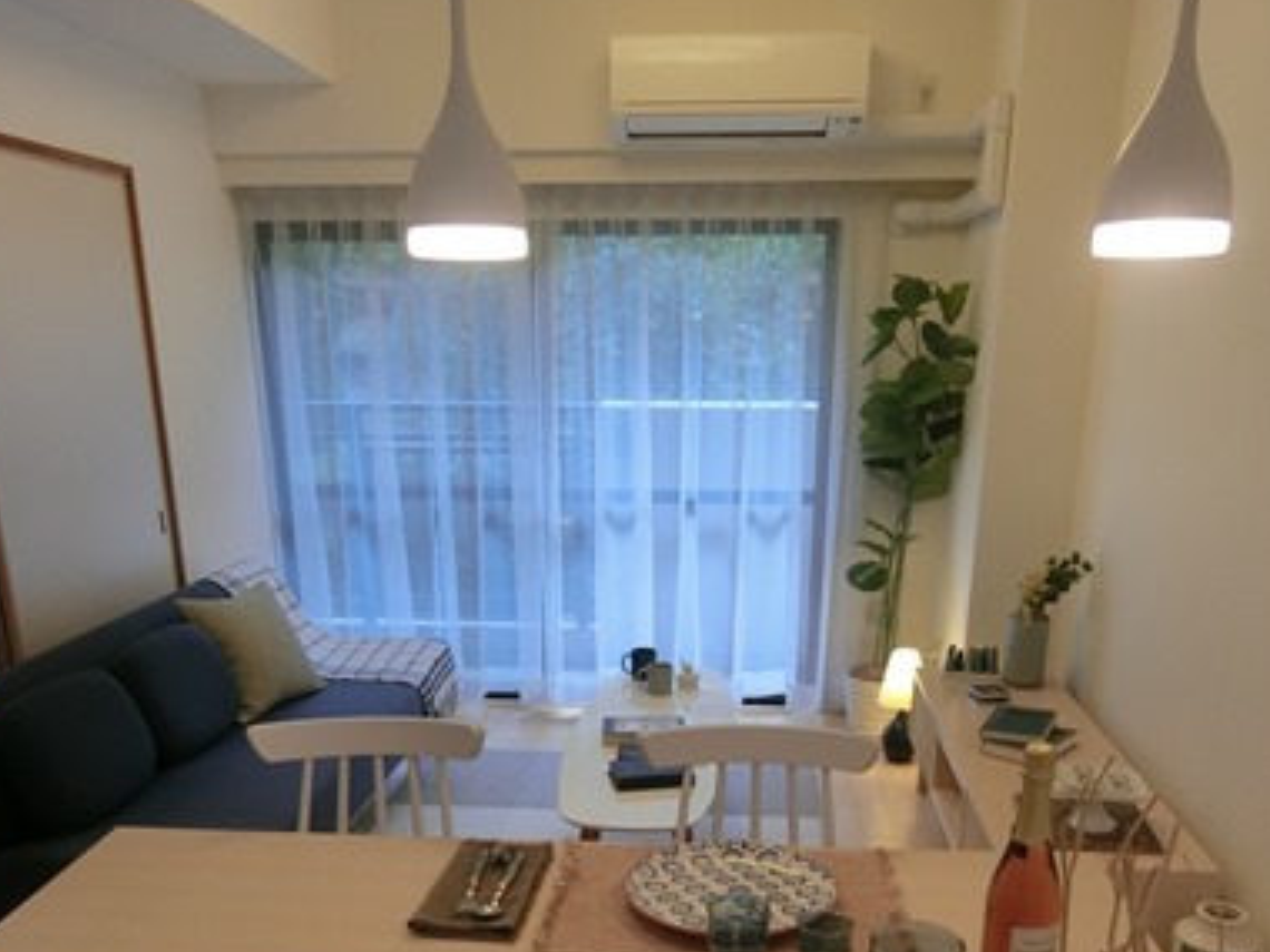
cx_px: 648
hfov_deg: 56.8
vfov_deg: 42.0
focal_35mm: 32
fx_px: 1174
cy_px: 778
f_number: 2.7
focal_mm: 4.06
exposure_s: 1/125
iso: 200
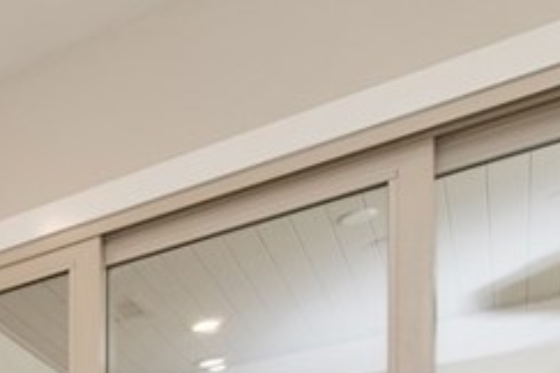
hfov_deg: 22.1
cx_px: -426
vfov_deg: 17.9
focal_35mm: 59
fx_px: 918
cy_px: 692
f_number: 4
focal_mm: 14
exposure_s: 1/60
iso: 250
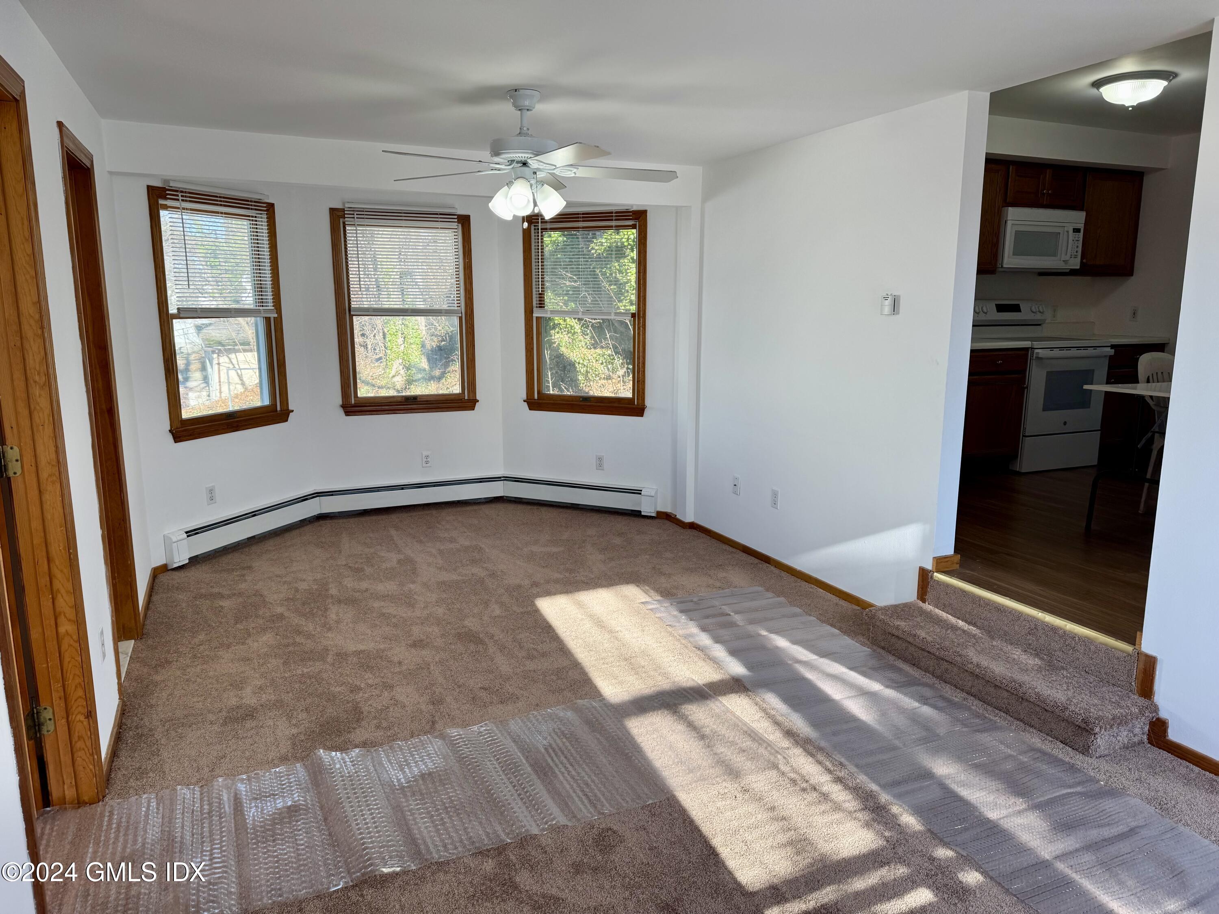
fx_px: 845
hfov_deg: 71.6
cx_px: 610
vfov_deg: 56.8
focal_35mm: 24
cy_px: 457
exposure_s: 1/279
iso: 80
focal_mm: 6.76
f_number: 1.78
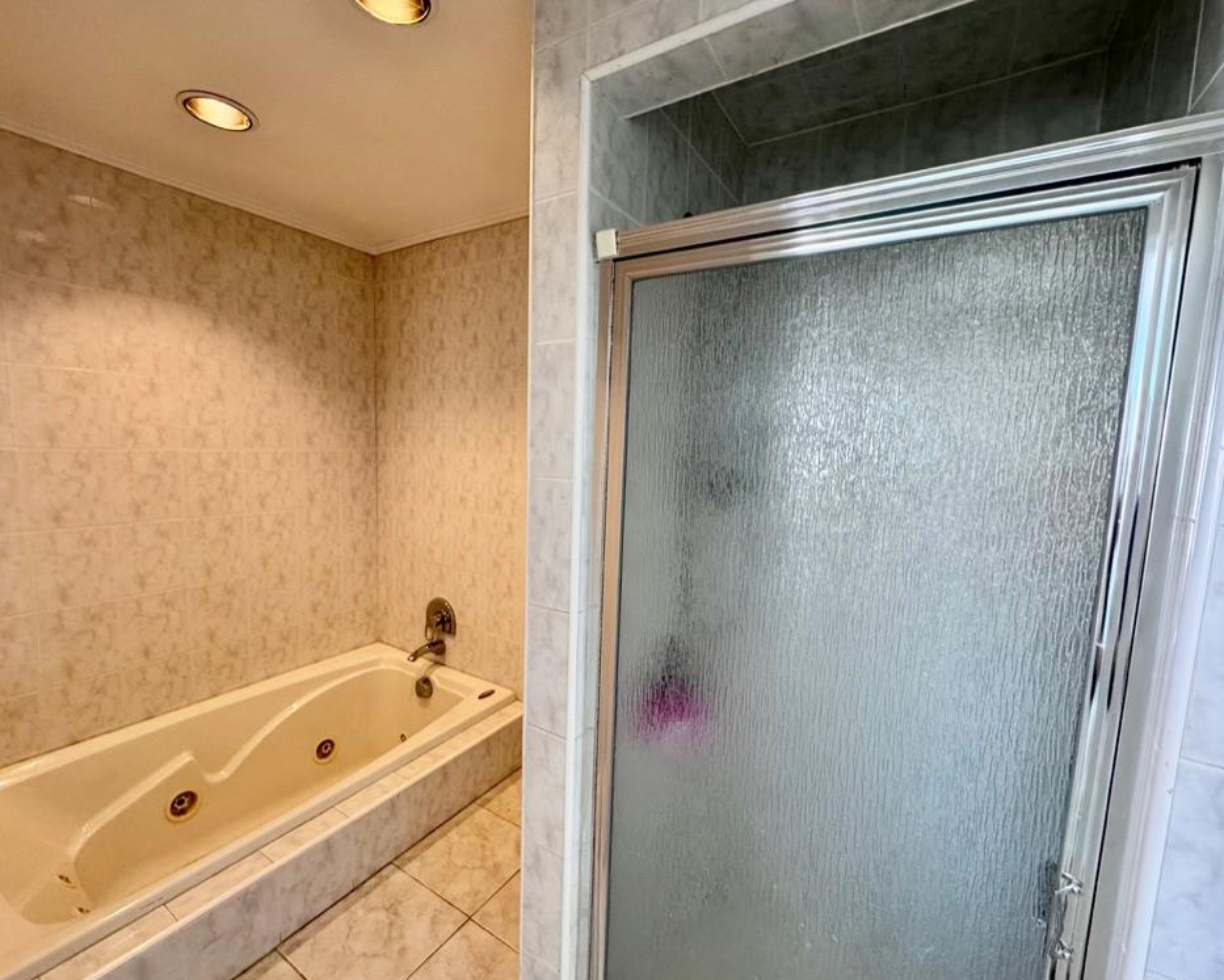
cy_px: 503
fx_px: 544
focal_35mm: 15
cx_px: 598
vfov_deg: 84.0
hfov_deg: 96.8
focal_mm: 2.22
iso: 320
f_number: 2.2
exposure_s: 1/60
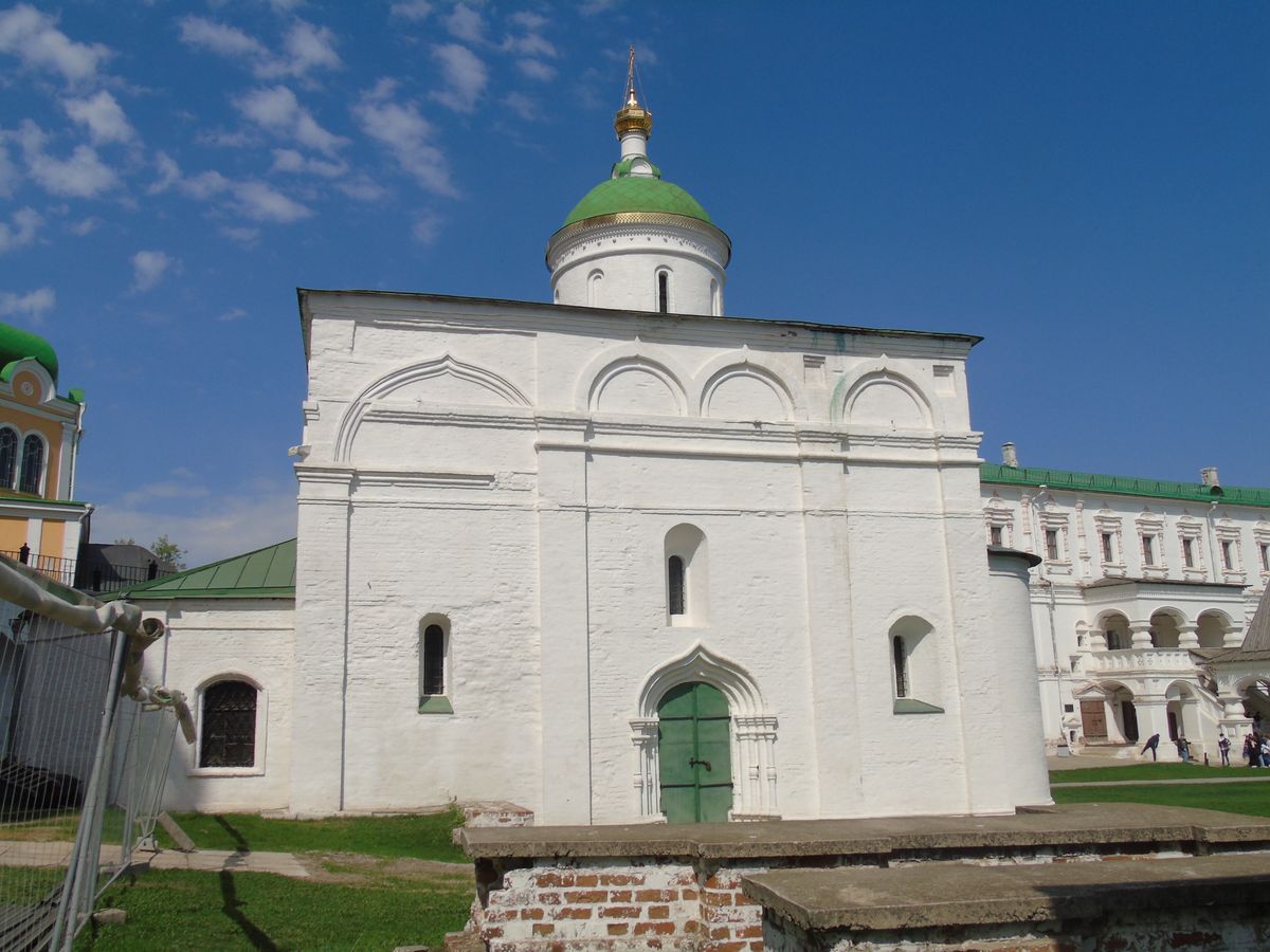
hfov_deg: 61.7
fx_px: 1064
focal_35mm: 29
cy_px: 476
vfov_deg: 48.2
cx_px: 635
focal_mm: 5.2
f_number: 5.4
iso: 80
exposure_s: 1/1000
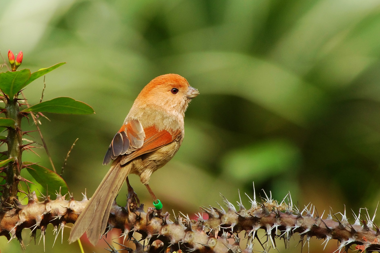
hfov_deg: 2.4
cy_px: 105
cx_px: 160
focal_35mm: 868
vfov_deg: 1.6
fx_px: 9162
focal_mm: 450
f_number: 9
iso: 1600
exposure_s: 1/500
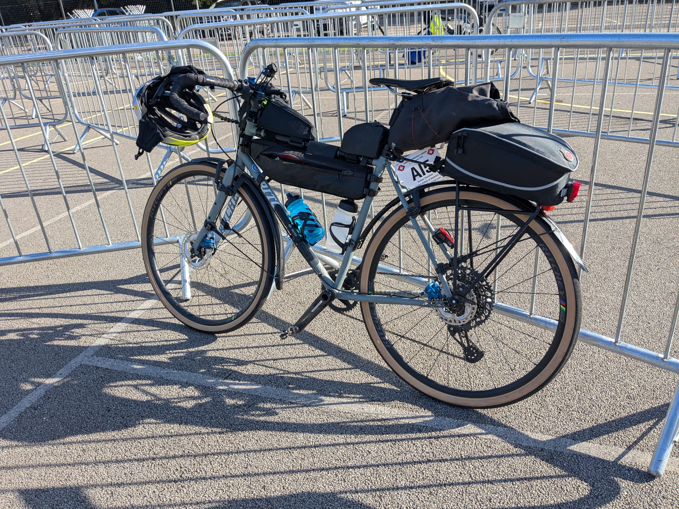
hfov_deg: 65.3
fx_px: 530
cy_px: 254
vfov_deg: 51.4
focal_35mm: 27
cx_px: 340
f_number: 1.73
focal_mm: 4.38
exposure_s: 1/1232
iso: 50
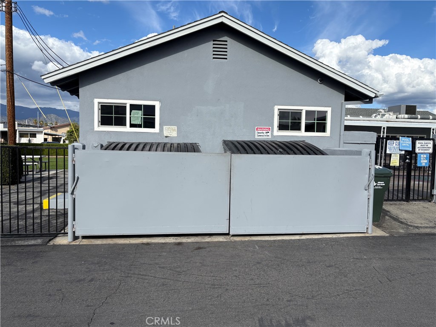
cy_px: 164
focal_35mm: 26
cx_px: 218
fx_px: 327
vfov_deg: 53.1
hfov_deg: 67.3
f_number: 1.6
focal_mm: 5.96
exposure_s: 1/4950
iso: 50
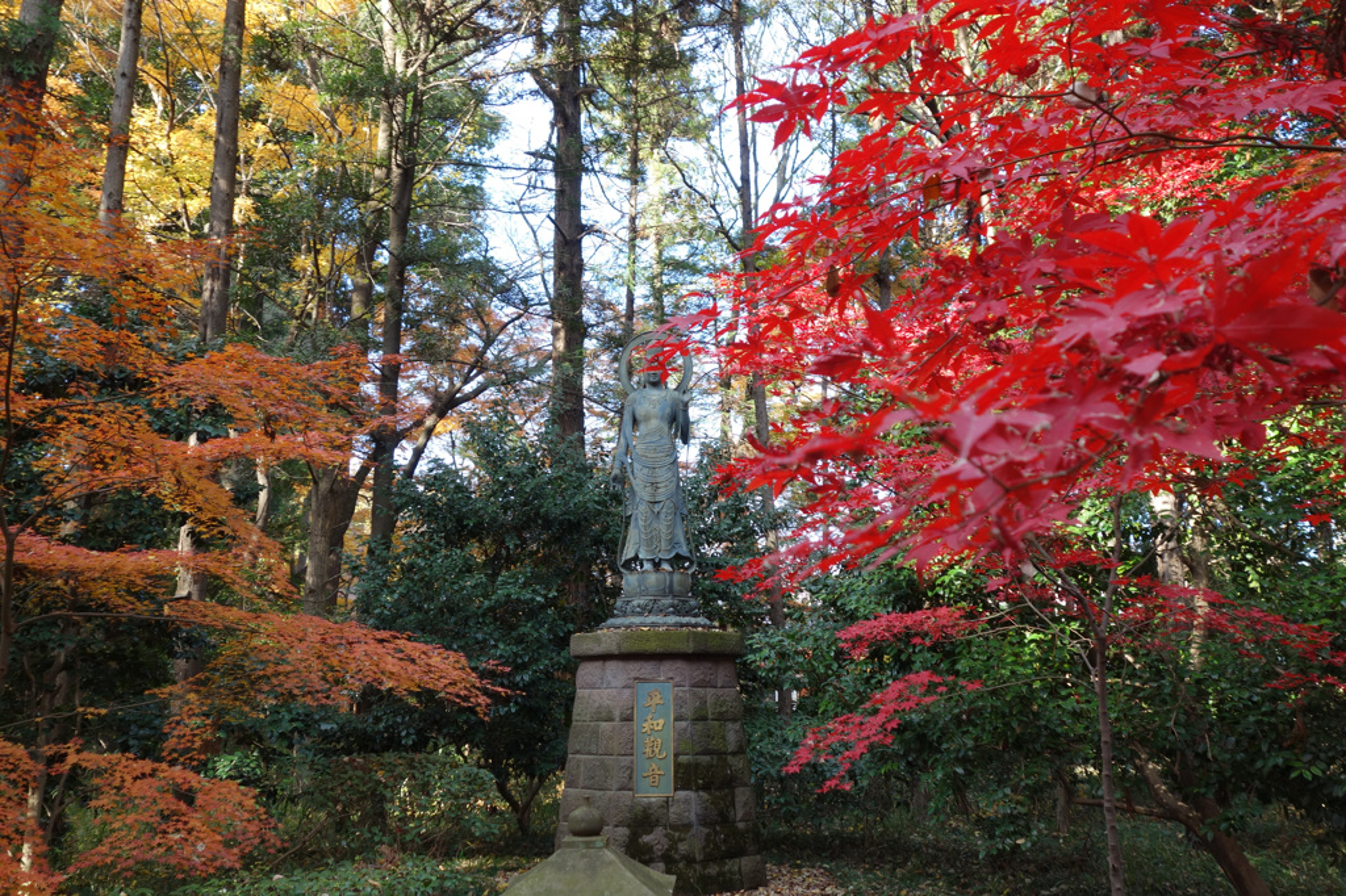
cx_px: 673
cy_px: 448
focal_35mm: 32
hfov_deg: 58.7
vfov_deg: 41.1
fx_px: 1196
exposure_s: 1/50
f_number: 4
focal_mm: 12.03
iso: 125
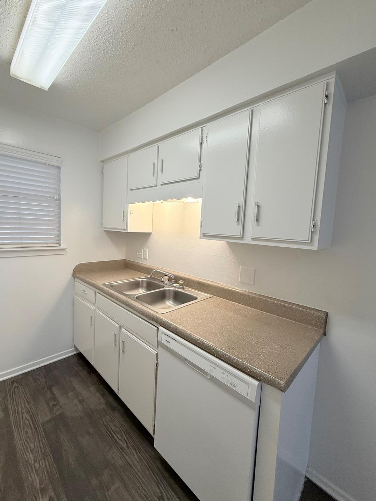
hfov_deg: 81.6
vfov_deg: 98.2
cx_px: 177
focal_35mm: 15
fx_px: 217
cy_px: 247
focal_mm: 2.22
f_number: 2.2
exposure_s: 1/120
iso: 160
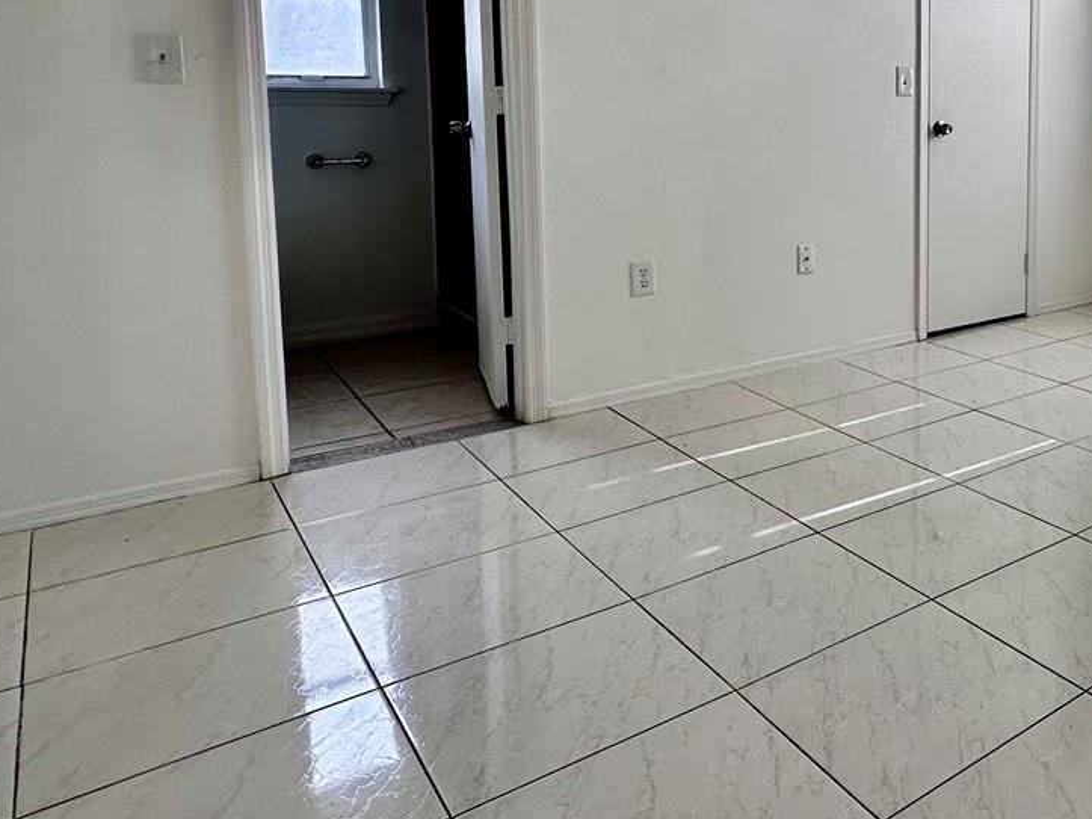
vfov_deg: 43.6
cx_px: 1065
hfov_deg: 49.0
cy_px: 181
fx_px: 978
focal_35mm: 31
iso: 40
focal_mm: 2.22
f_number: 2.2
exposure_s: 1/203
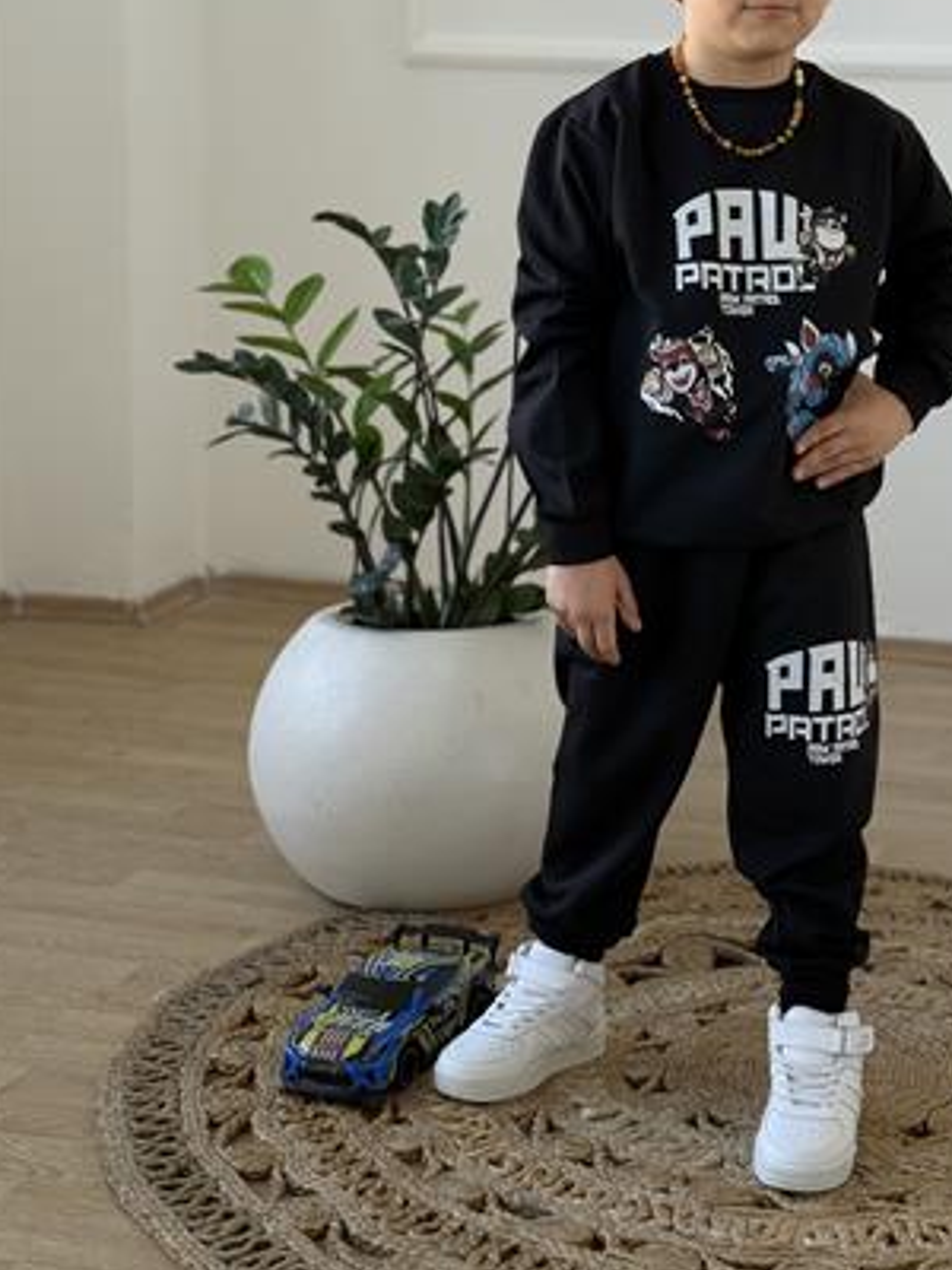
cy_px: 459
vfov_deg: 30.1
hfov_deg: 22.9
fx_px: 2347
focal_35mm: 64
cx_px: 616
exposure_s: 1/121
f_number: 1.78
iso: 80
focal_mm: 6.76
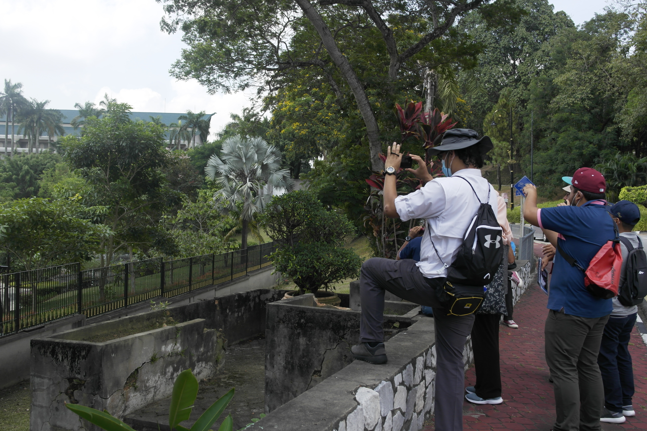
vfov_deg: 36.9
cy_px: 216
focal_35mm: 36
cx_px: 324
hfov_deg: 53.1
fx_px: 647
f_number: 5.6
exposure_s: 1/320
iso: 200
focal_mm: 24
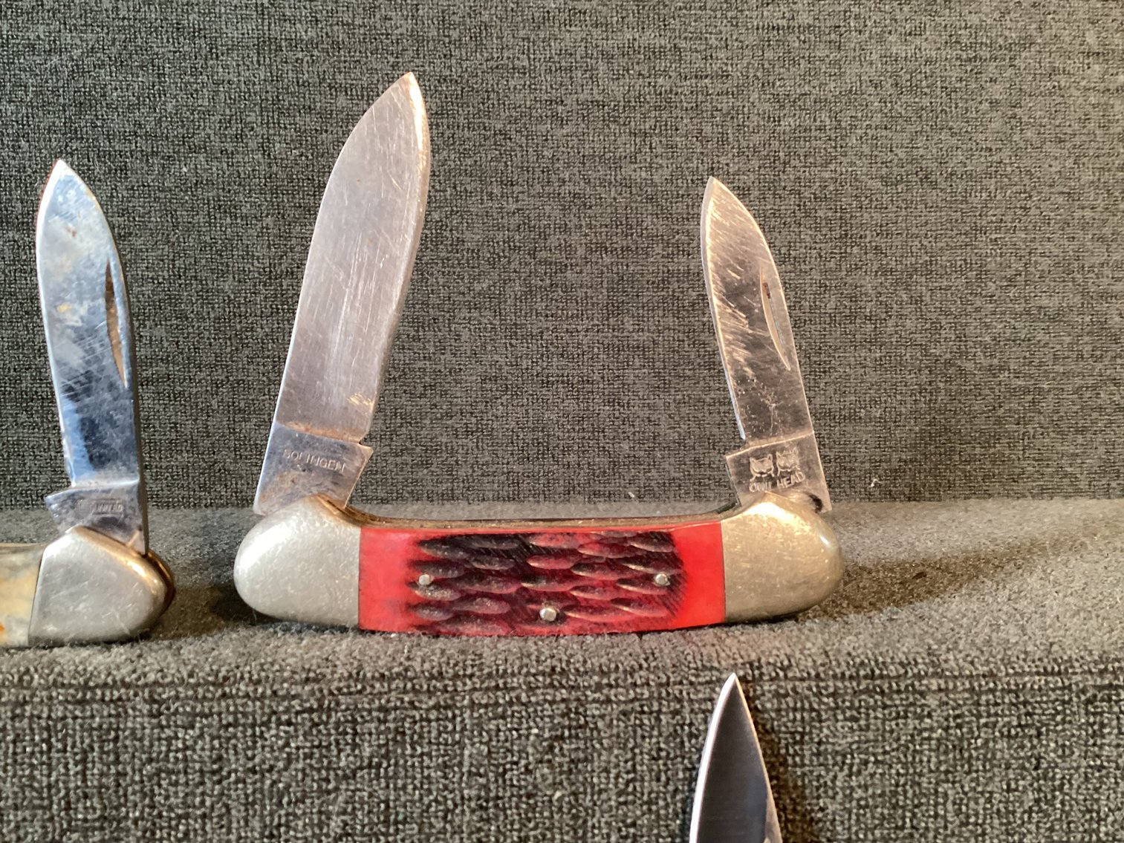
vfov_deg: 45.4
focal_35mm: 31
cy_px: 422
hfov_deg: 58.3
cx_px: 562
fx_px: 1007
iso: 320
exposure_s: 1/40
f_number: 2.4
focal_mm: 3.3
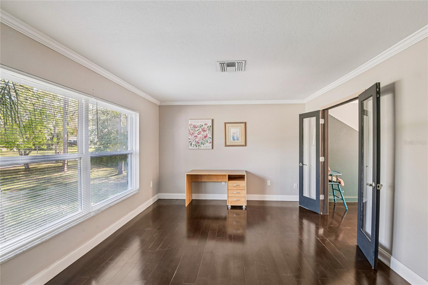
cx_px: 214
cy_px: 142
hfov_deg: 96.7
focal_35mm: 16
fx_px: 190
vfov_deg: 73.7
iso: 400
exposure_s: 1/10
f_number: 8
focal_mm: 16
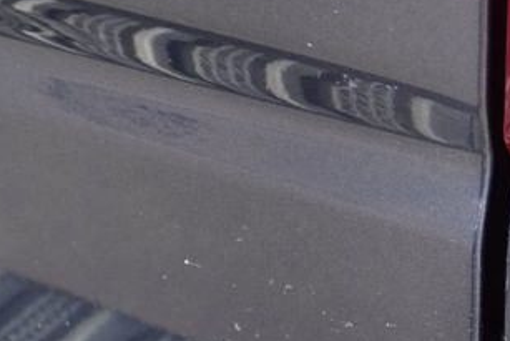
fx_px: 1842
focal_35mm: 130
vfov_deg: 10.5
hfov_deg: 15.8
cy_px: -15
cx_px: 224
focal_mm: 26
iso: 100
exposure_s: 1/60
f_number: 4.5
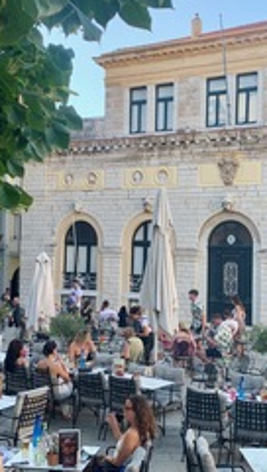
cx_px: 155
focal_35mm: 47
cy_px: 239
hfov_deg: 25.5
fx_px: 590
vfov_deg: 43.7
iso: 25
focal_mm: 4.25
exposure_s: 1/318
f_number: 1.8
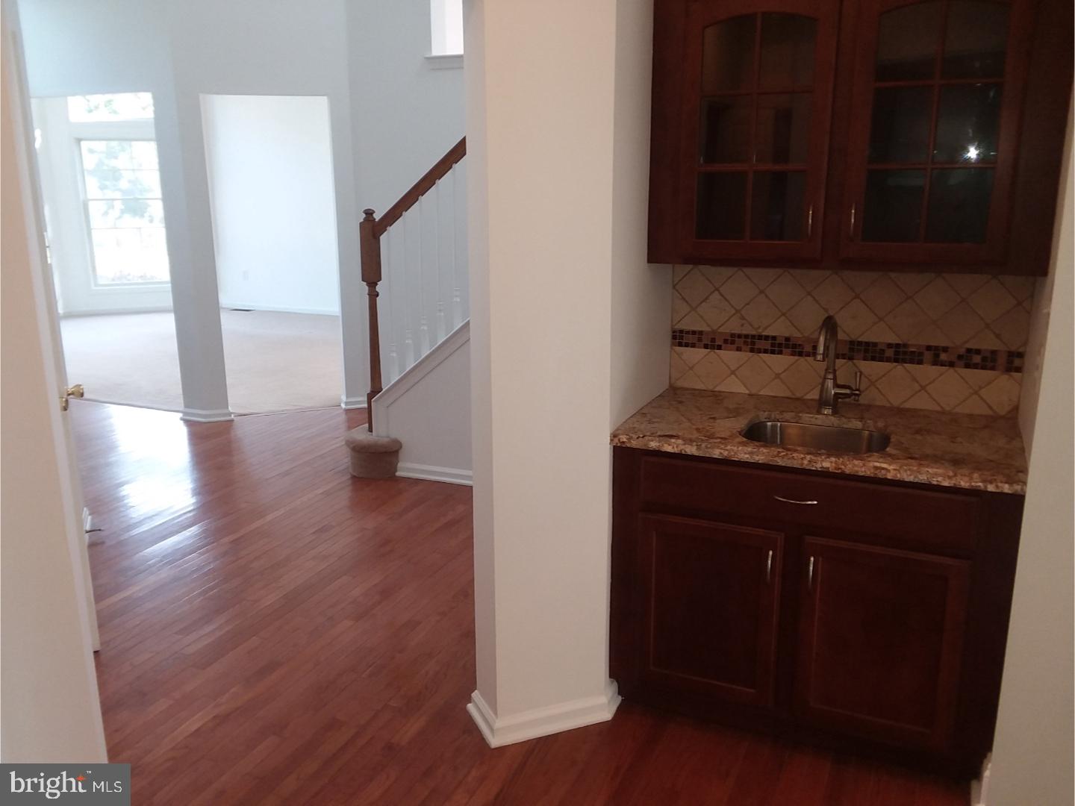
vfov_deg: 48.2
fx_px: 901
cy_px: 403
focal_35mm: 29
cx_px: 538
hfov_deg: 61.7
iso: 50
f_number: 1.9
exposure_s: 1/33
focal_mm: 2.47
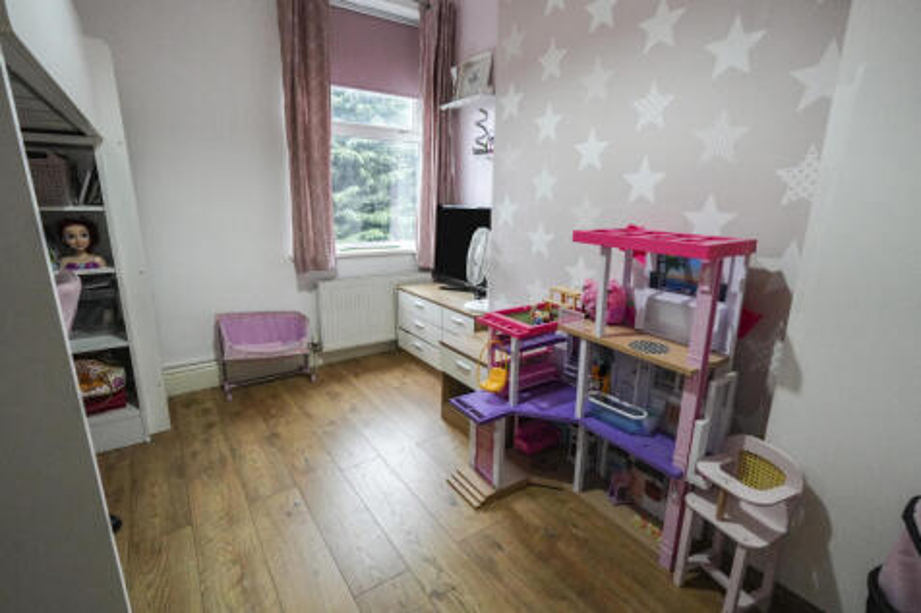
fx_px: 460
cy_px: 306
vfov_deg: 67.3
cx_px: 460
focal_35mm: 18
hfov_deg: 90.0
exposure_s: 1/160
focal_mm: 12
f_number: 4
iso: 3200
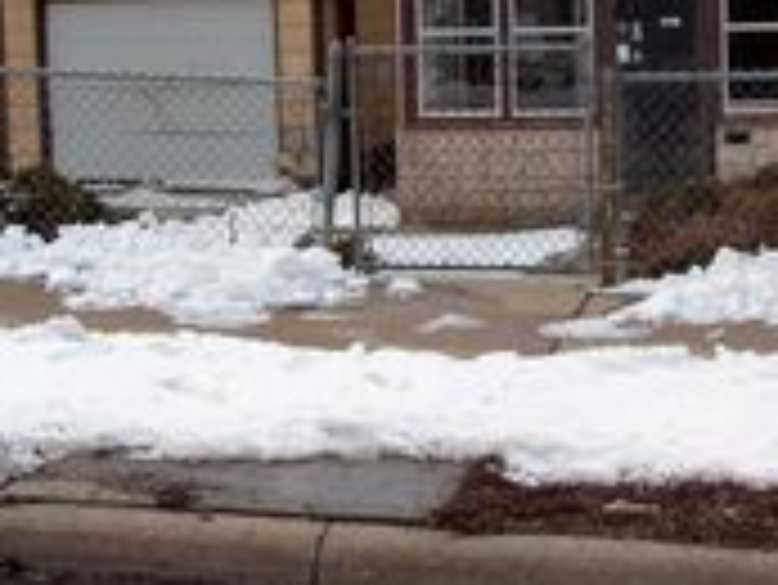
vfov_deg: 19.3
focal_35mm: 76
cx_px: 603
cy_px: 148
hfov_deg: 25.3
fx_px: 1709
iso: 80
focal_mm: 6.3
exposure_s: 1/750
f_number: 5.6
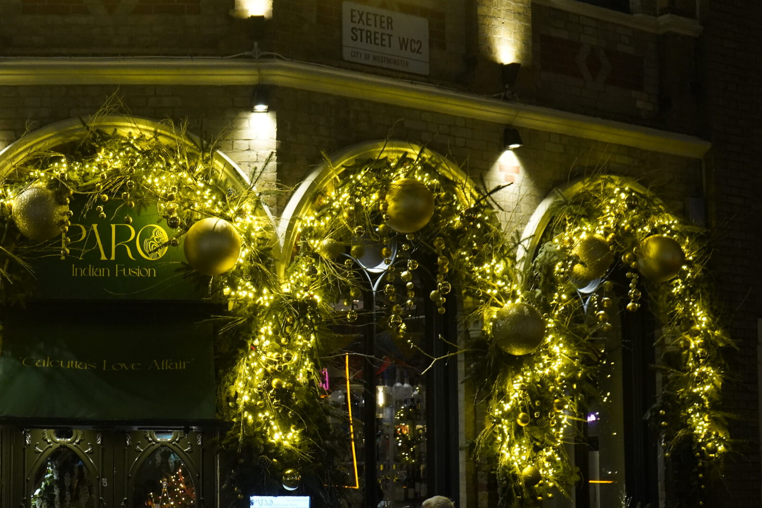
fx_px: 1439
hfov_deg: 29.1
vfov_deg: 19.9
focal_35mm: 68
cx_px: 168
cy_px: 337
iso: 4000
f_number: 4.5
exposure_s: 1/100
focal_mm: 43
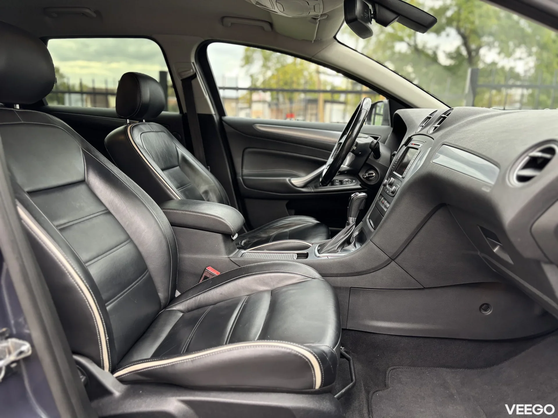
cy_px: 209
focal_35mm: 26
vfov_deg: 53.1
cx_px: 279
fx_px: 419
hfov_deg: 67.3
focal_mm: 5.96
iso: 125
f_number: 1.6
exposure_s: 1/66
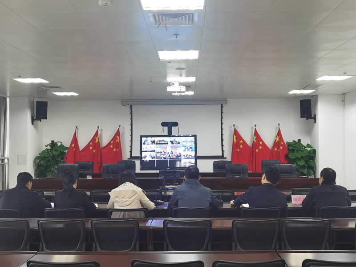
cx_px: 178
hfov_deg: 45.8
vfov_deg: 35.1
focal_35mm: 41
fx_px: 422
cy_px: 134
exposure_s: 1/50
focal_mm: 6.71
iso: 160
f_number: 1.9
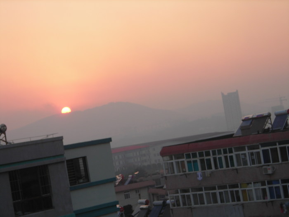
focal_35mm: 116
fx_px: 968
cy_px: 108
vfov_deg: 12.8
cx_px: 144
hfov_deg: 17.0
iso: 50
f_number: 5.3
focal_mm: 19.2
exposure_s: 1/41.3
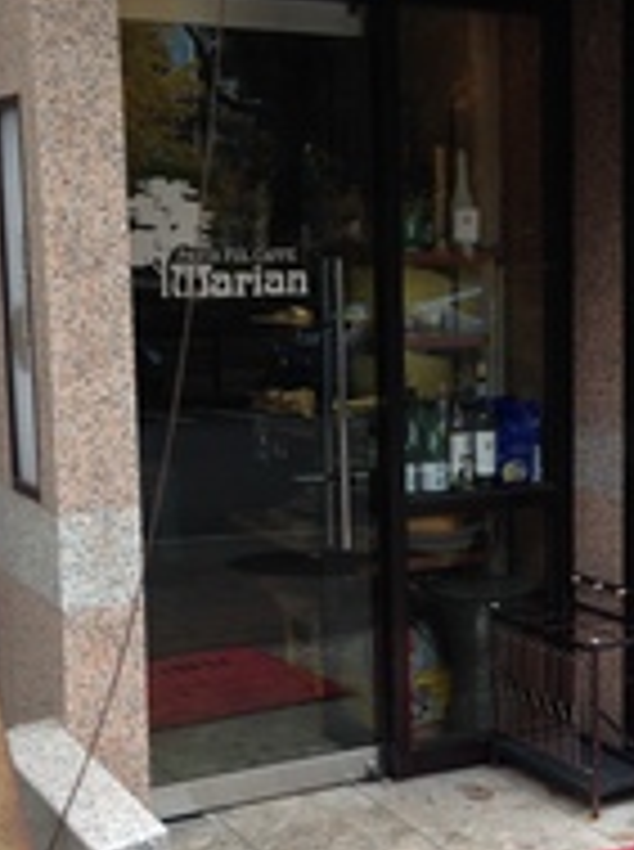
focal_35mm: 70
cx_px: 540
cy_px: 472
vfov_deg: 27.8
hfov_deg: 20.6
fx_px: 1715
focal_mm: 4.12
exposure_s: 1/120
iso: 50
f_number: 2.4
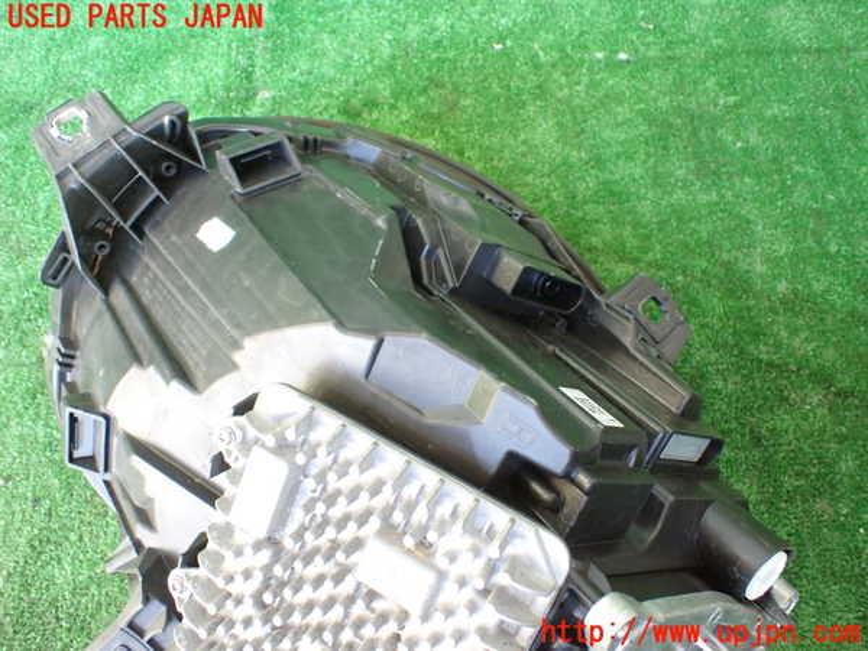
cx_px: 434
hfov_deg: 60.0
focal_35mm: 30
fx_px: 752
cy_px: 326
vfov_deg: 46.8
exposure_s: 1/100
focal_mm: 5.4
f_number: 2.3
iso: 800
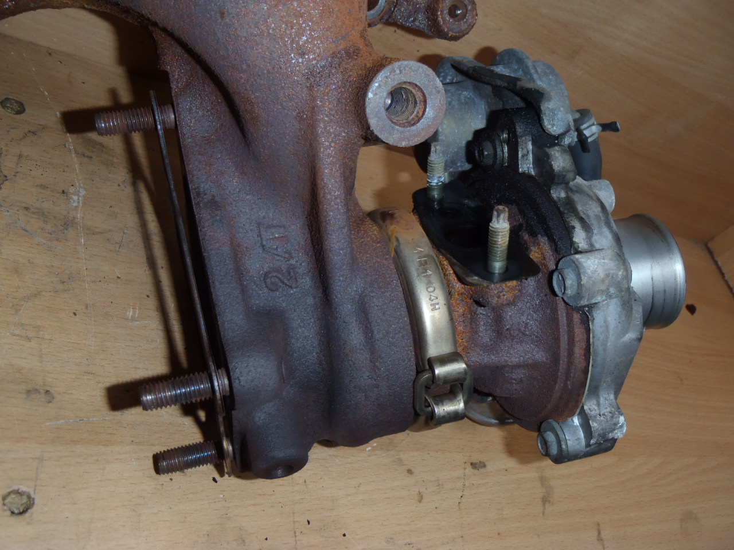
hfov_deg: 49.0
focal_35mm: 38
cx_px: 367
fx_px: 806
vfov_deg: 37.7
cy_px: 275
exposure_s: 1/40
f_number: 4.6
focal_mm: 6.83
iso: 100
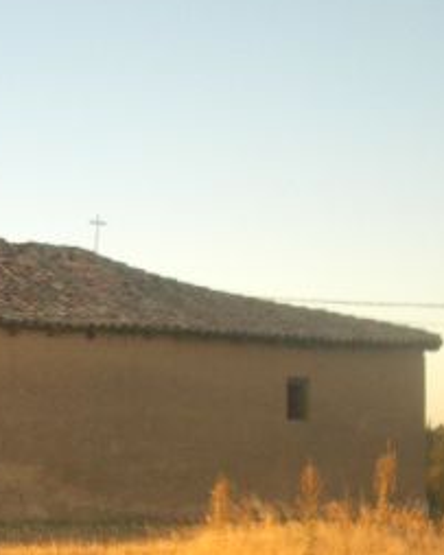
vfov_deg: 22.1
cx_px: -173
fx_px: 1413
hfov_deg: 16.6
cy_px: 389
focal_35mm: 86
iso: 100
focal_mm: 5.8
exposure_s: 1/250
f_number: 2.6
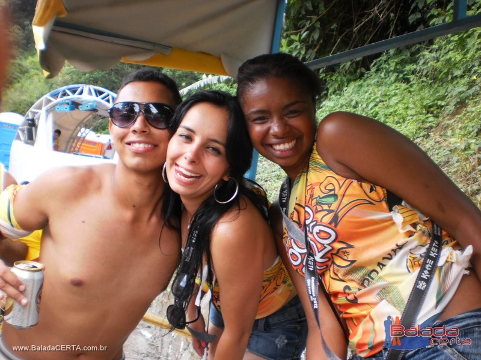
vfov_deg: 39.7
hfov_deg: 51.4
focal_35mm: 36
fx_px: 500
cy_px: 180
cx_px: 240
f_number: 3.1
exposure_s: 1/40
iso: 100
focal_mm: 6.3
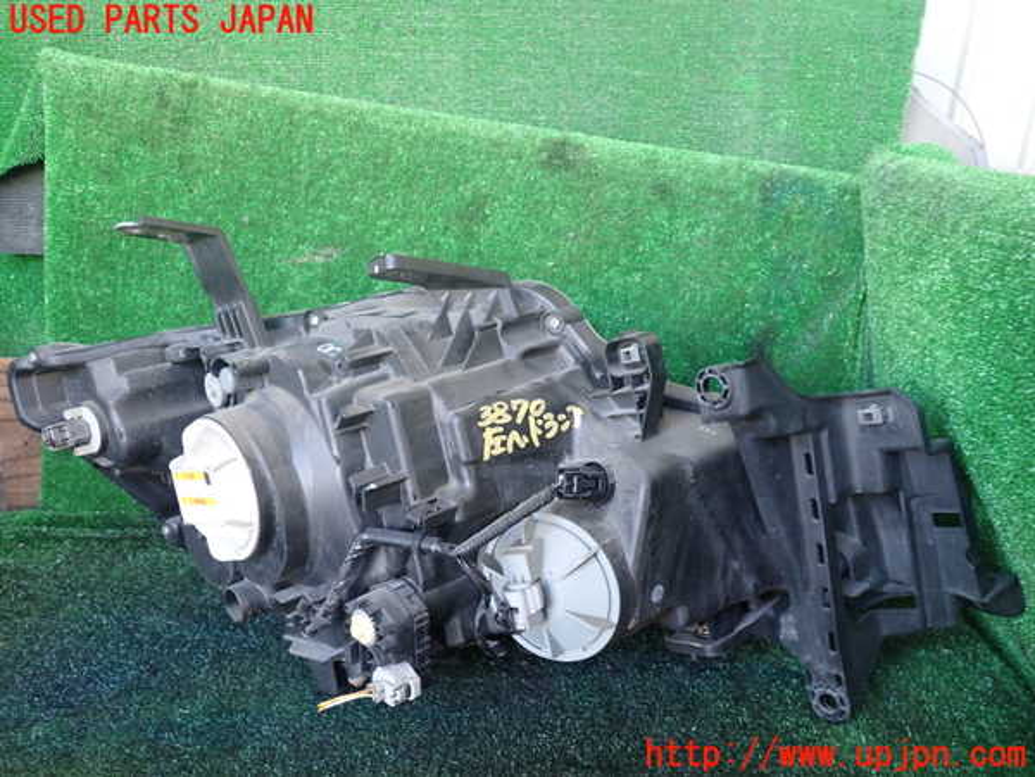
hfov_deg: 60.0
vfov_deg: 46.8
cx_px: 518
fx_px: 897
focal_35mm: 30
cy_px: 388
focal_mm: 5.4
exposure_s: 1/40
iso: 200
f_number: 2.3
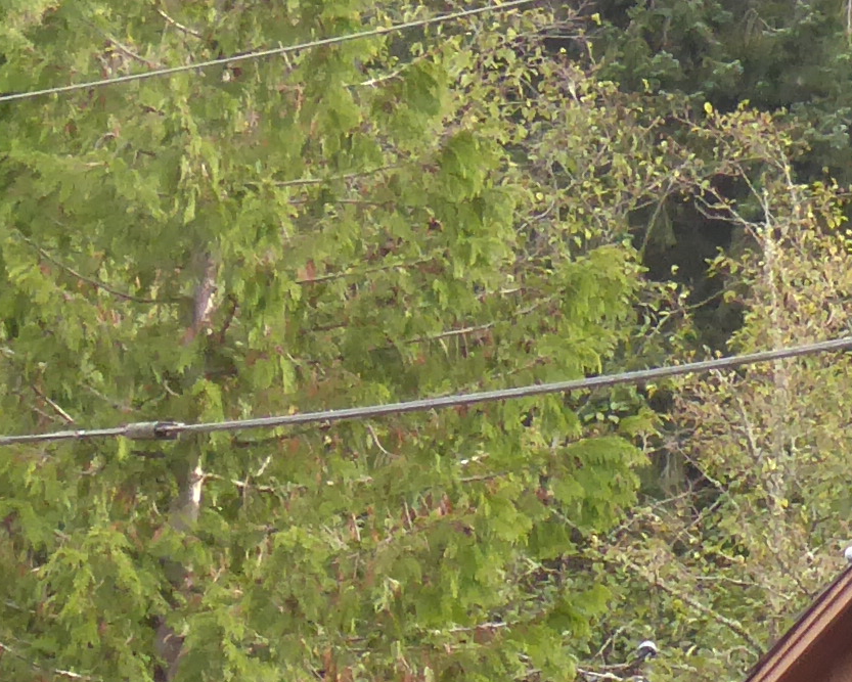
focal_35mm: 595
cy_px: 1108
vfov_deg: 2.6
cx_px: 1563
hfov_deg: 3.2
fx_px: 15009
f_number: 5.1
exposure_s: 1/125
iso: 320
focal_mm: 20.6
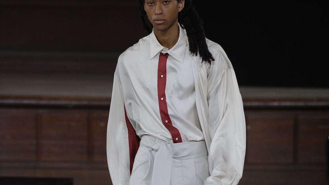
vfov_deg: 3.8
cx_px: 165
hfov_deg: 6.8
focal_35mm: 316
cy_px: 194
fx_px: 2756
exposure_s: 1/500
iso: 1000
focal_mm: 200
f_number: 4.5
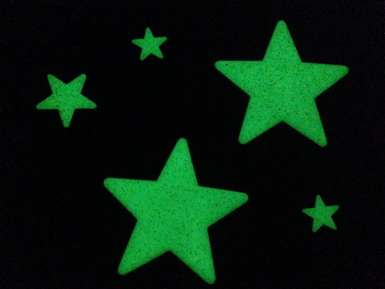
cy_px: 144
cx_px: 192
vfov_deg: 42.9
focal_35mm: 33
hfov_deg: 55.4
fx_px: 367
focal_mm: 4.12
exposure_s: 1/15
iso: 3200
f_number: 2.4
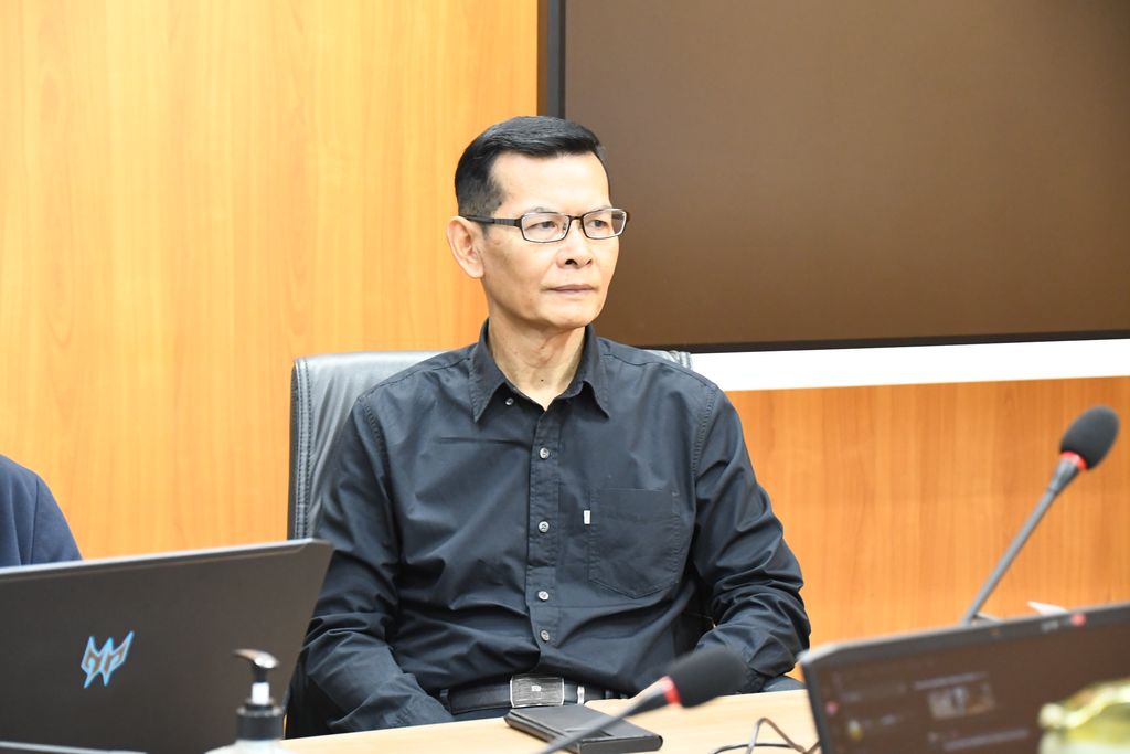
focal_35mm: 105
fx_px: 3296
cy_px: 377
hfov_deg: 19.5
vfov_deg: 13.0
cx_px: 565
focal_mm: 70
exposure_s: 1/60
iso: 3200
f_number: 5
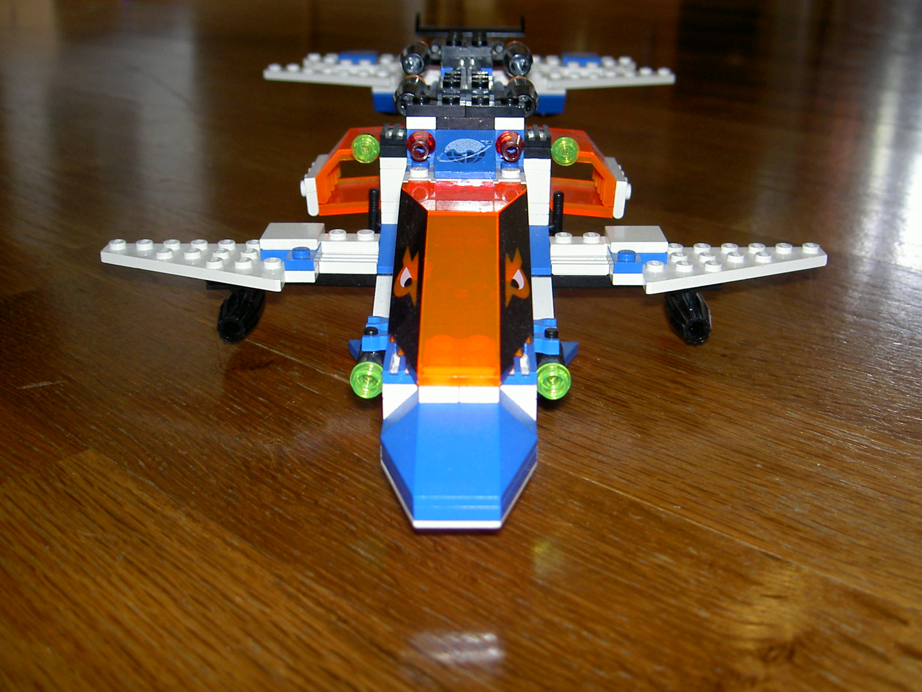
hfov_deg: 47.9
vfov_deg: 36.8
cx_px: 461
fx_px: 1039
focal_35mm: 39
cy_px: 346
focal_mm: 8
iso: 100
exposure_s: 1/59.5
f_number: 2.8
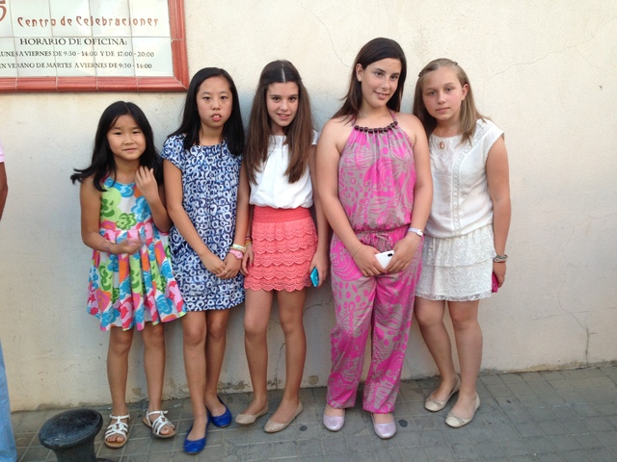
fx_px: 588
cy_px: 231
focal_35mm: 33
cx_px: 308
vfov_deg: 42.9
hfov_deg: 55.4
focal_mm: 4.13
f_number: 2.4
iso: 64
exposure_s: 1/60
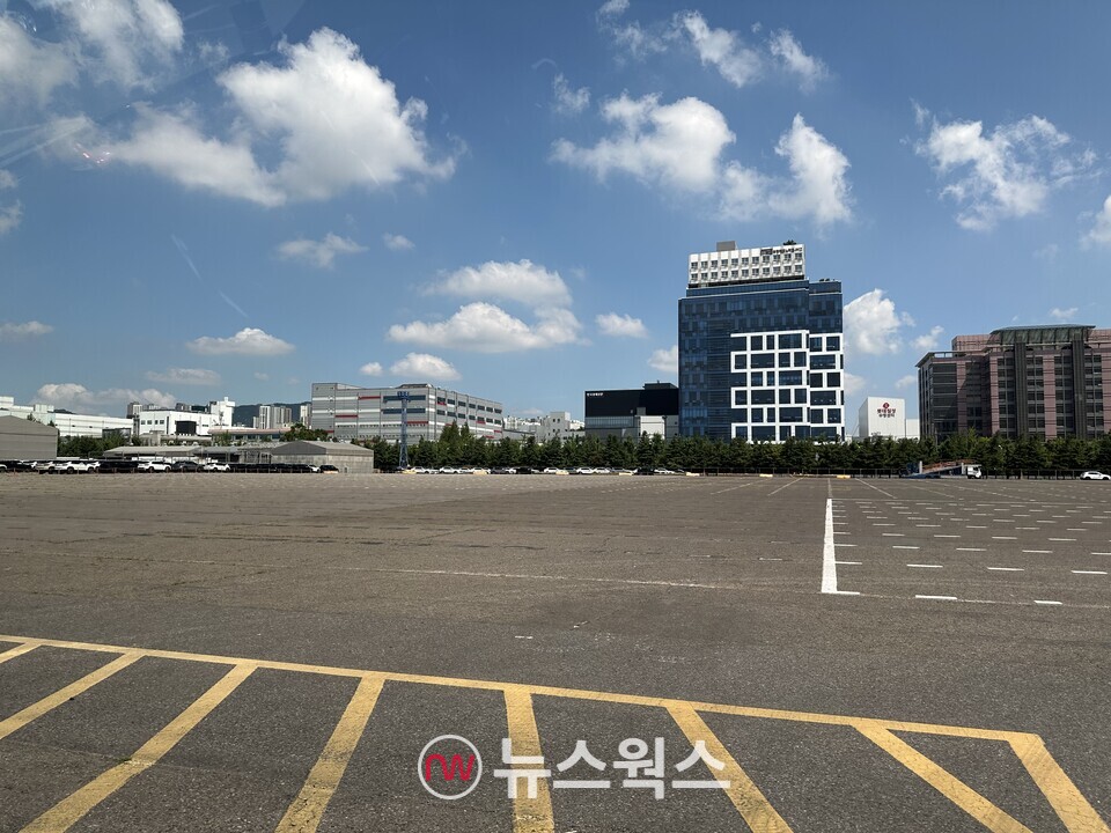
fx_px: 770
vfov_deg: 56.8
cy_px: 416
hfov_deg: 71.6
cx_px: 556
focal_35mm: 24
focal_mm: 6.86
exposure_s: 1/718
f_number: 1.78
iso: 80
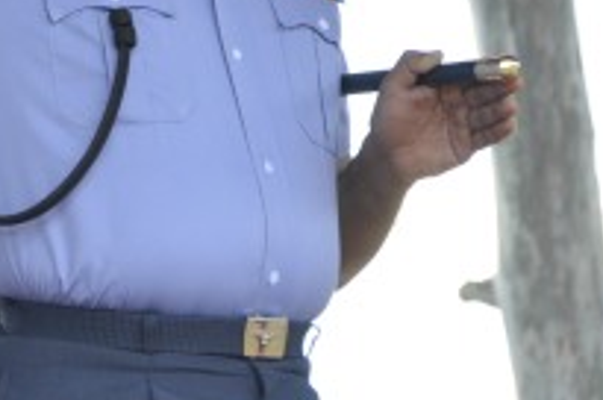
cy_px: -94
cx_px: 71
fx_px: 5151
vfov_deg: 4.4
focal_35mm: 308
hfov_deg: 6.7
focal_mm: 70
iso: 200
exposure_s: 1/100
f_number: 5.6
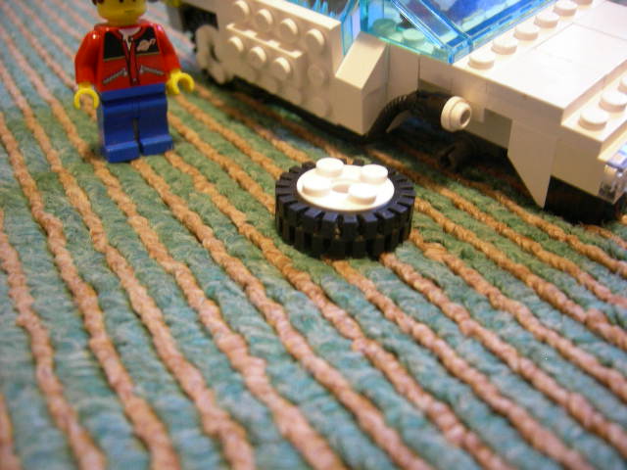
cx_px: 314
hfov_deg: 51.4
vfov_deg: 39.7
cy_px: 235
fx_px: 652
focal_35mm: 36
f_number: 2.7
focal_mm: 7.5
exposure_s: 1/2
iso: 200
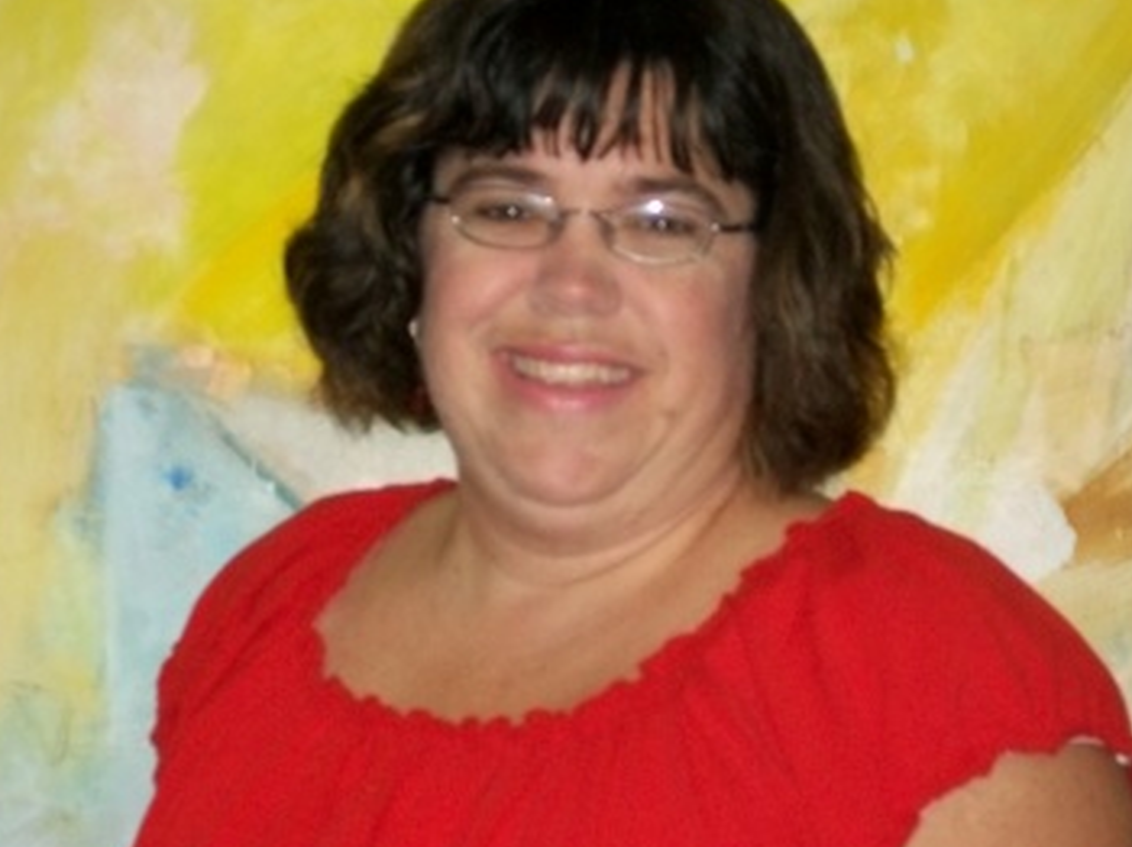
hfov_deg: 17.6
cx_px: 576
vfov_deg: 13.2
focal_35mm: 112
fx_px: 3660
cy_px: 457
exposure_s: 1/125
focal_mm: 14.3
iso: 160
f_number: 4.3
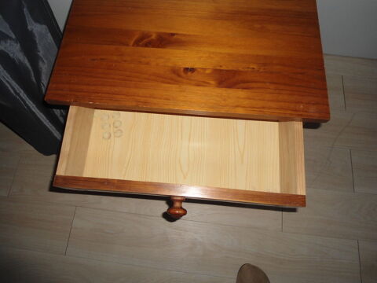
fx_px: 283
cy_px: 142
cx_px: 188
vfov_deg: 53.1
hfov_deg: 67.3
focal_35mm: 26
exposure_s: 1/30
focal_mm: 4.7
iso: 80
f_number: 2.8
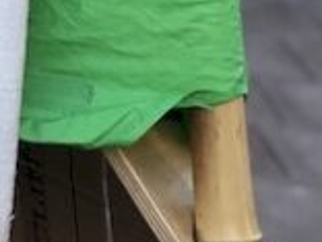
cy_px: -225
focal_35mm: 427
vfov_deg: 3.5
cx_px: -727
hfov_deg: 4.4
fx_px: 3972
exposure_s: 1/120
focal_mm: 6.6
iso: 32
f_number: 2.8
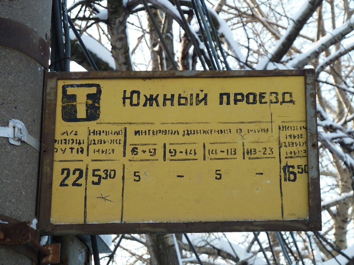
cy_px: 132
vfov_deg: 10.8
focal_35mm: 137
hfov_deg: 14.4
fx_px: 1401
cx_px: 177
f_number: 4.5
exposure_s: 1/125
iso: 80
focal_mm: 22.5
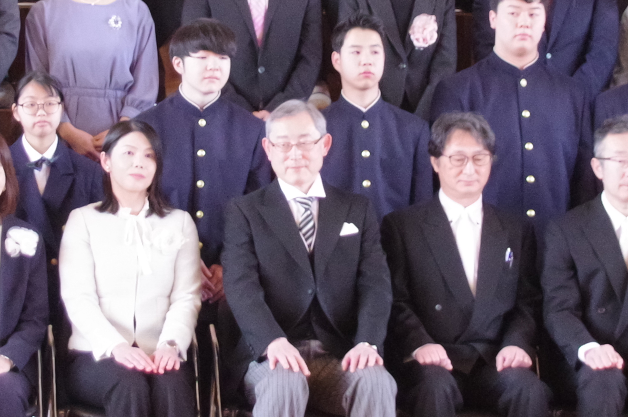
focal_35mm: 253
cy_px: 67
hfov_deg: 8.1
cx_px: 239
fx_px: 4414
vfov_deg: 5.4
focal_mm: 37
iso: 3200
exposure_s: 1/60
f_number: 5
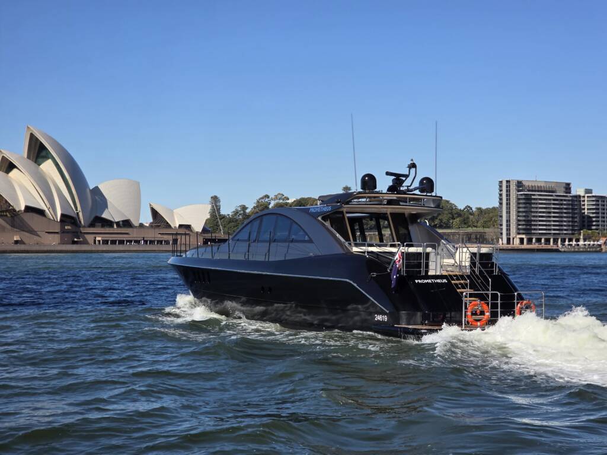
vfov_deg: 21.3
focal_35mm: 69
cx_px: 304
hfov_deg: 28.2
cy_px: 228
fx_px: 1210
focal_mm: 7.9
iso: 50
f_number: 2.4
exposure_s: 1/2653
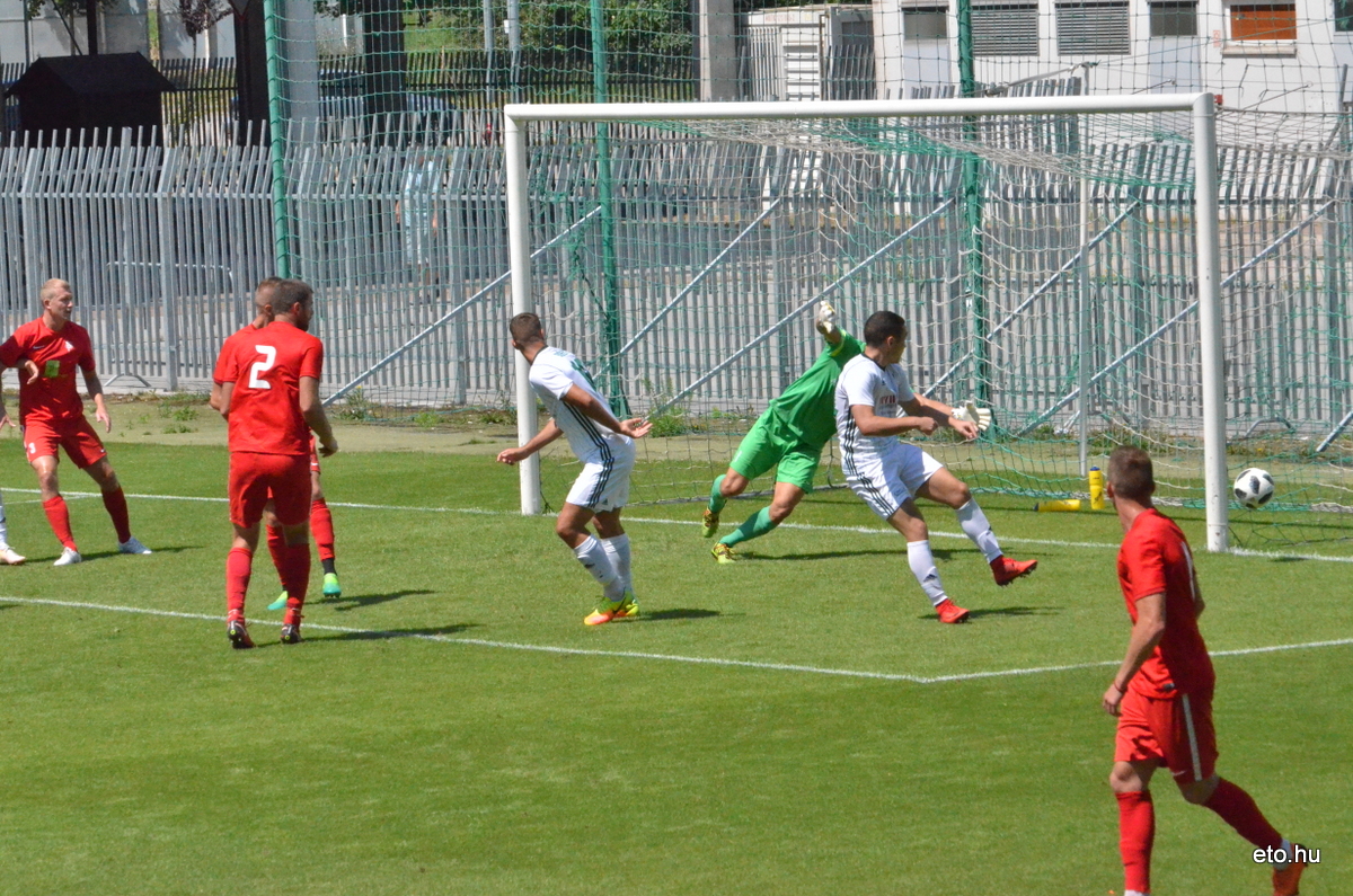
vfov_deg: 5.4
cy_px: 448
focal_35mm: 255
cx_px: 676
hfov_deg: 8.1
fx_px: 9565
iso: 6400
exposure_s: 1/8000
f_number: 14
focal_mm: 170
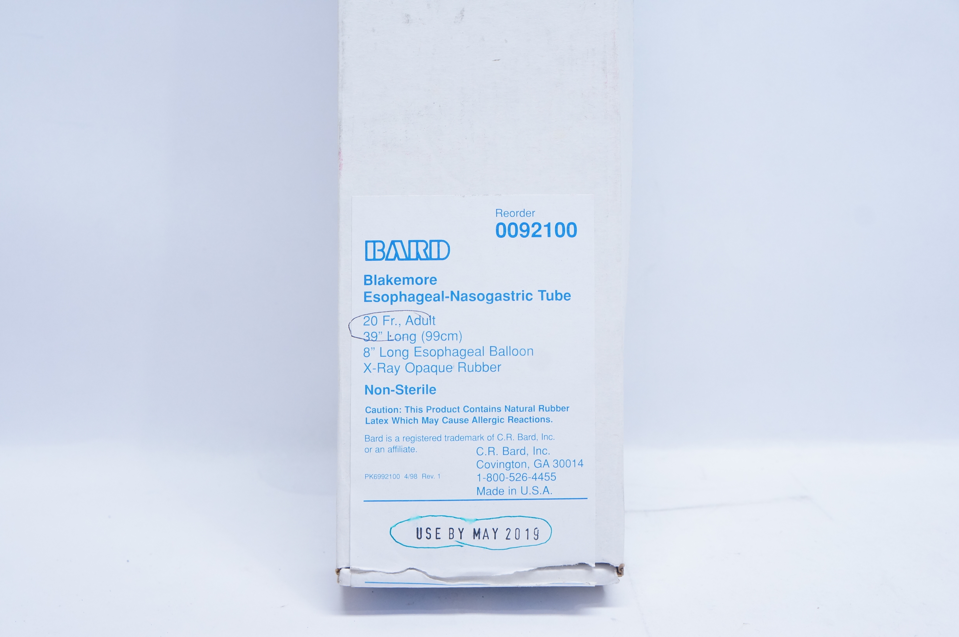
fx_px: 1078
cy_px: 318
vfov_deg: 32.9
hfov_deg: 48.0
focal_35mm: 40
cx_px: 480
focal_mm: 27
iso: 800
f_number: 7.1
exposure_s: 1/40
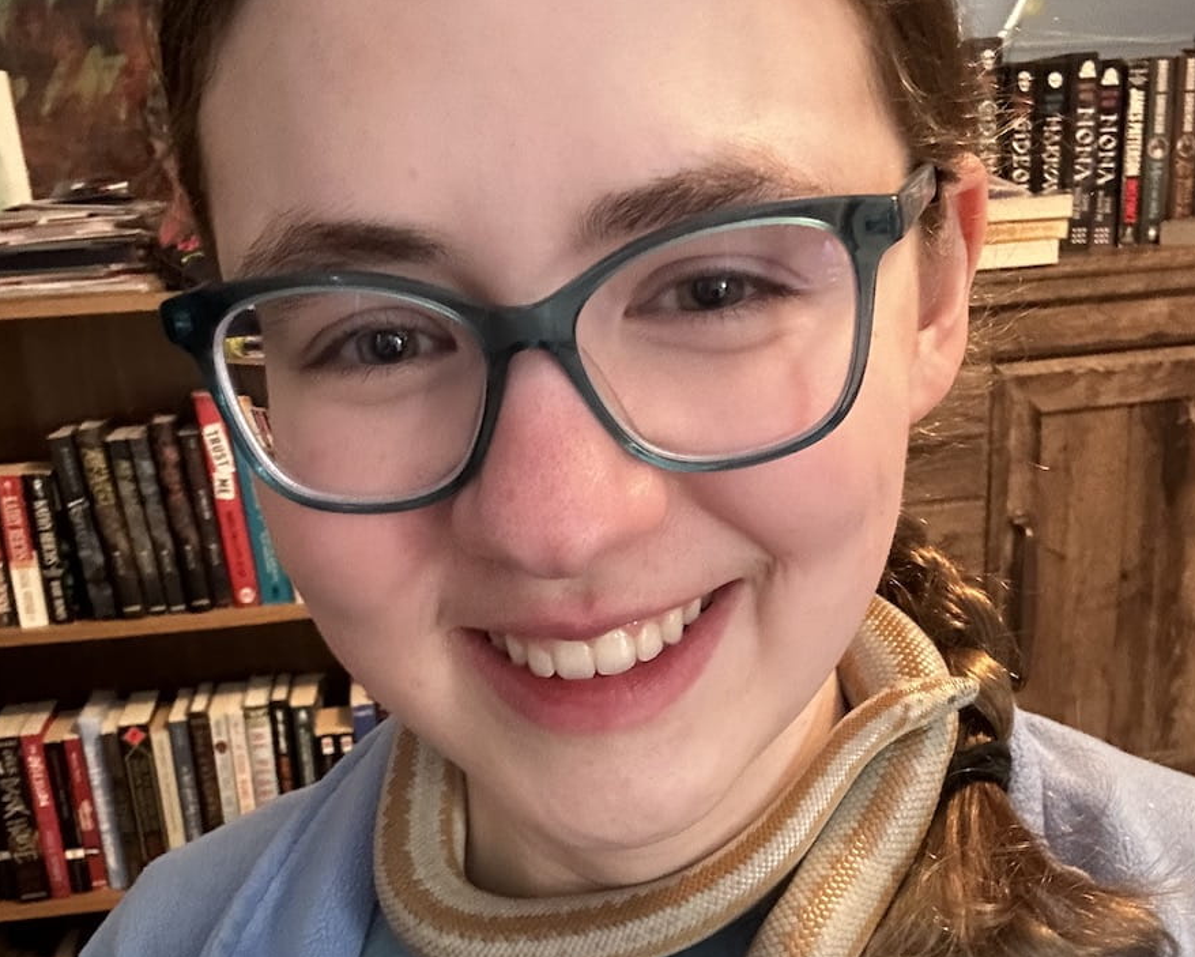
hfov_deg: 45.8
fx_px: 1415
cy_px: 723
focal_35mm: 40
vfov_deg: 36.4
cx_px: 607
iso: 640
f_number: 1.9
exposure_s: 1/30
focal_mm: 2.69
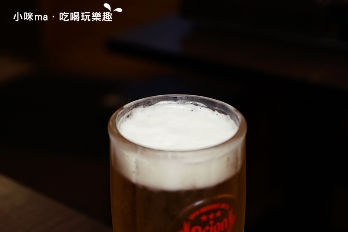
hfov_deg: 39.6
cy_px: 116
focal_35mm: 50
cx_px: 174
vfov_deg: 27.0
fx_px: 483
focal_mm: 50
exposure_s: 1/60
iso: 2000
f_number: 4.5
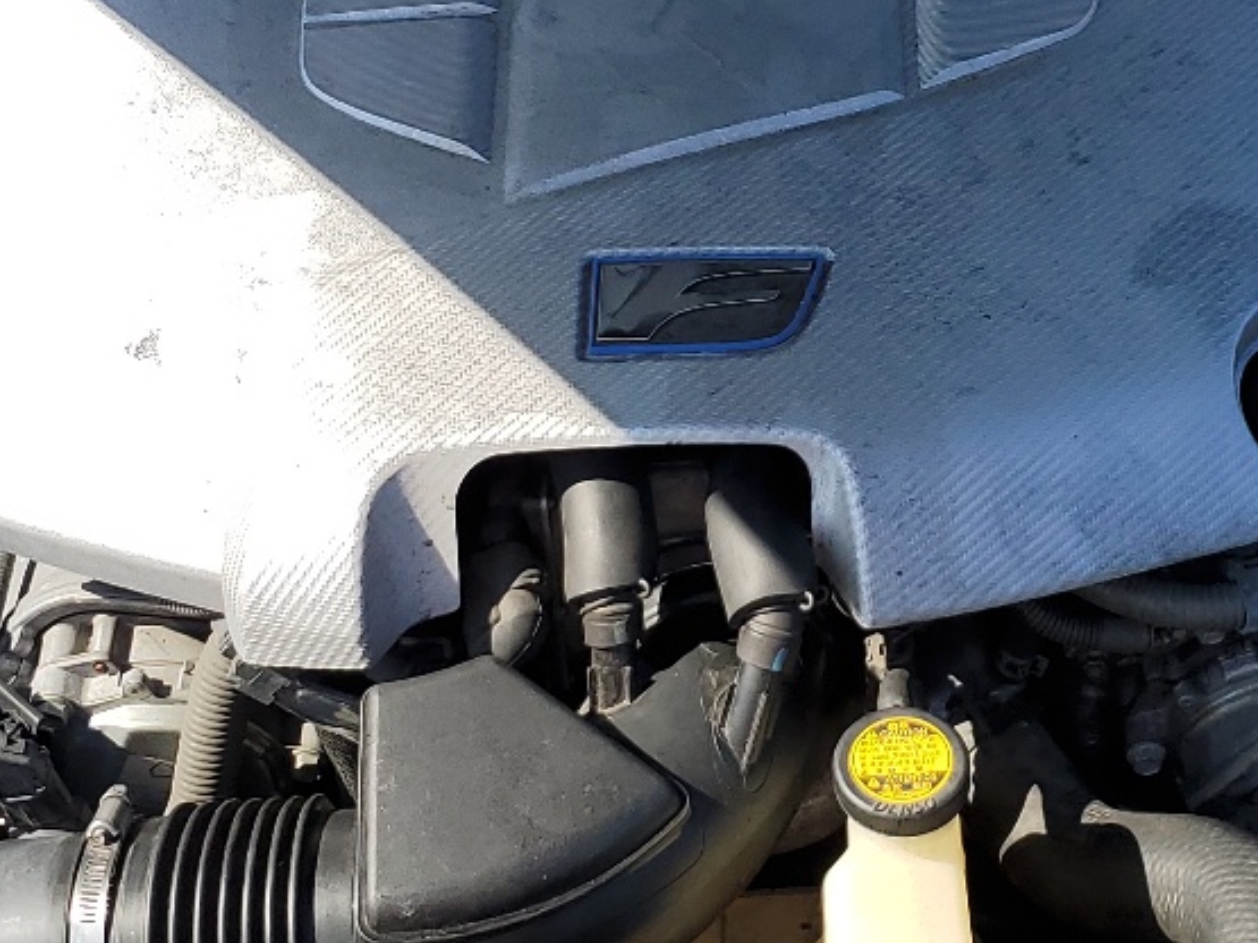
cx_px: 725
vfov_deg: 19.5
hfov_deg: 26.0
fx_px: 2725
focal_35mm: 75
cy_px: 272
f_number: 1.5
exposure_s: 1/2000
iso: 50
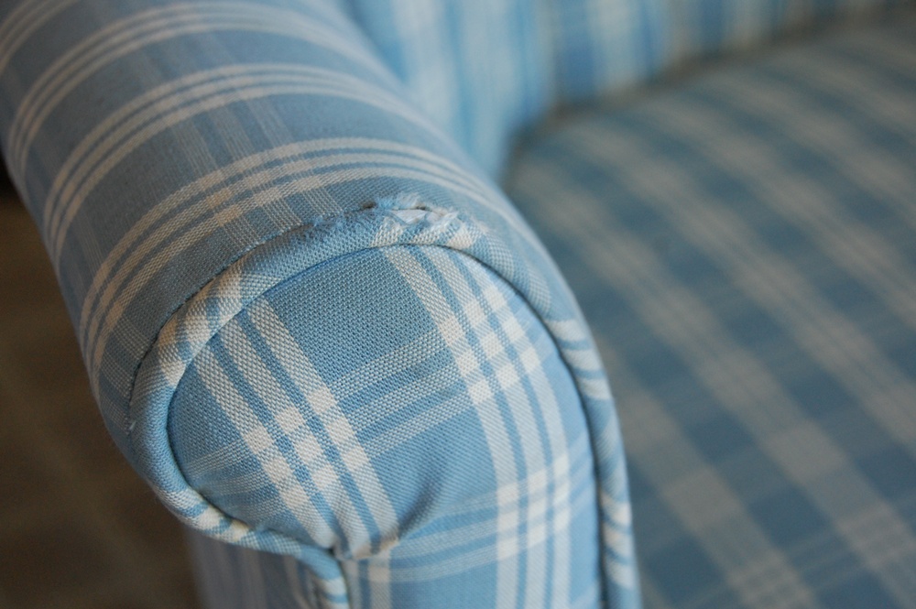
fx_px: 1716
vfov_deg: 20.1
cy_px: 304
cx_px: 458
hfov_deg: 29.9
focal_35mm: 68
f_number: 5.3
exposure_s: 1/80
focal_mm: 45
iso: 800
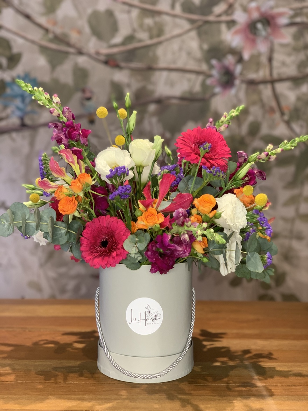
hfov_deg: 28.0
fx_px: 617
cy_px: 206
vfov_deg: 36.8
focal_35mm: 52
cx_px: 154
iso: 125
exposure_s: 1/60
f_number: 2.4
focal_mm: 6
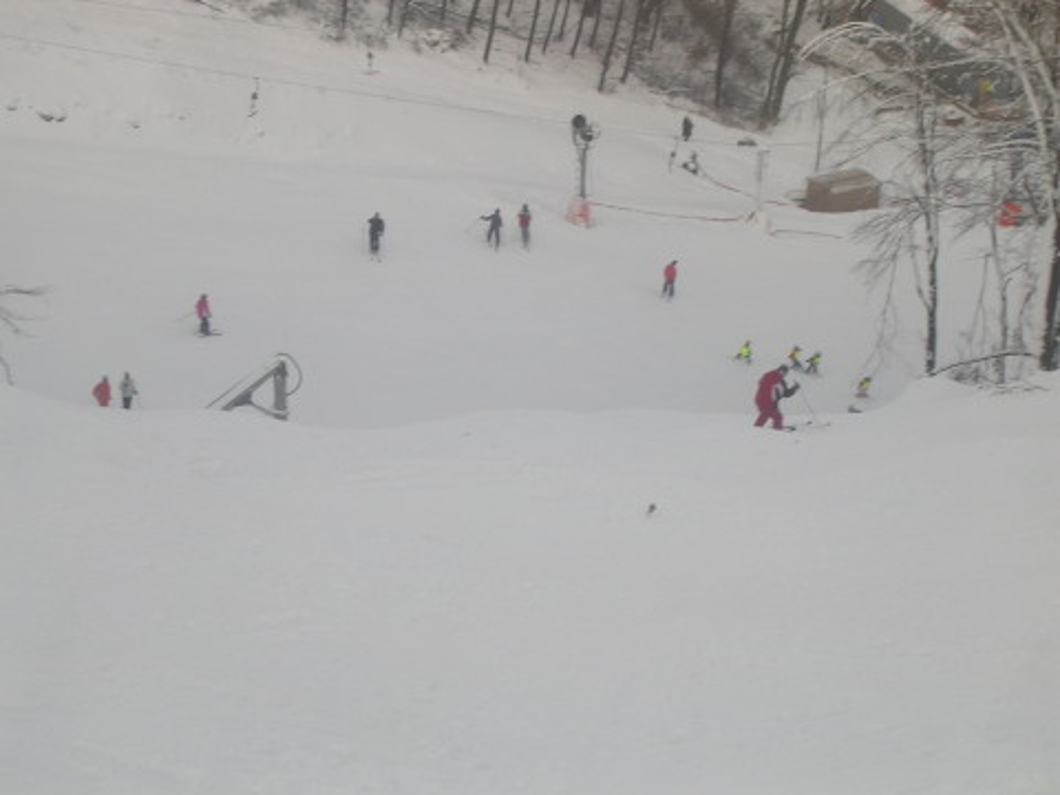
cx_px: 530
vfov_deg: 13.5
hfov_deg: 17.9
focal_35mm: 110
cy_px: 398
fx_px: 3368
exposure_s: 1/164
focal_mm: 16.7
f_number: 4.8
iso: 50
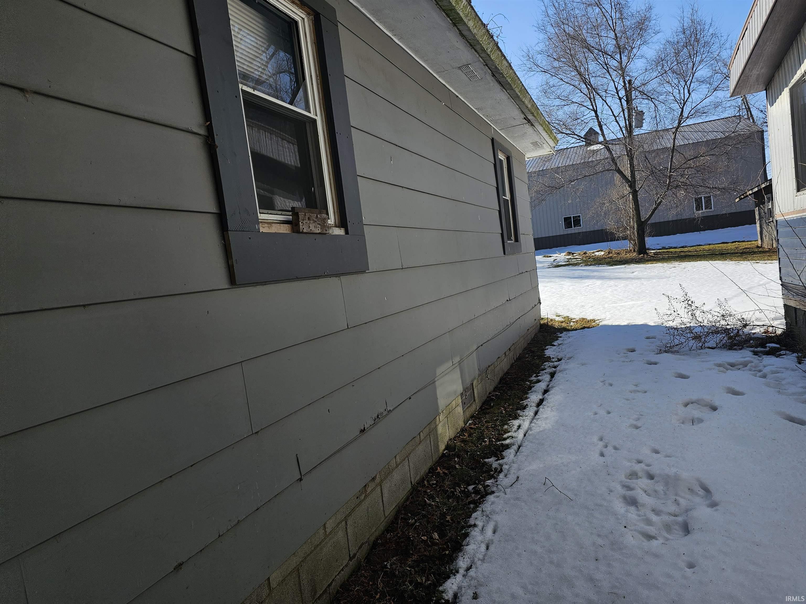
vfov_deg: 58.9
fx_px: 536
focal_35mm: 23
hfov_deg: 73.9
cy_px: 302
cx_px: 403
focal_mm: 6.3
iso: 10
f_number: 1.7
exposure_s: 1/594
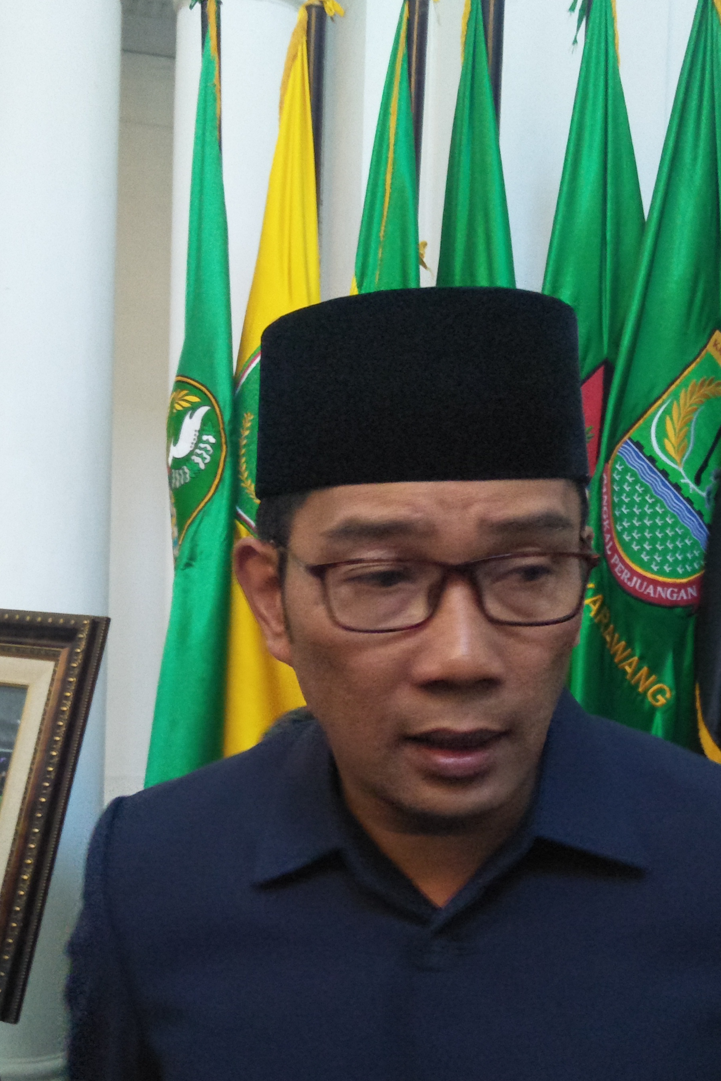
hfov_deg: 41.0
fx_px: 961
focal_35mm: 32
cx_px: 413
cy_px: 584
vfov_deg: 58.6
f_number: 2.2
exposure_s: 1/20
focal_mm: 3.46
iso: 485
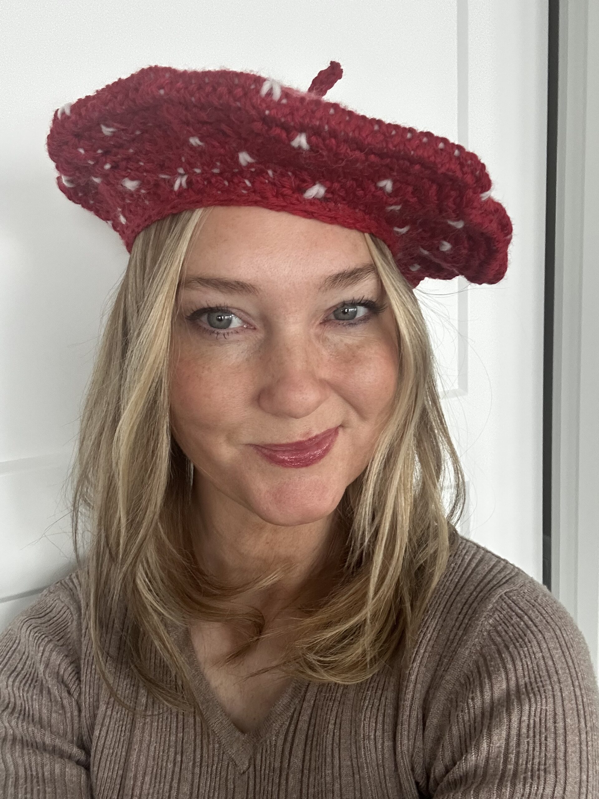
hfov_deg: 46.8
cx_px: 300
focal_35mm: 30
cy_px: 400
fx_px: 692
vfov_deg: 60.0
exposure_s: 1/60
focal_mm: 2.69
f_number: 1.9
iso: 160
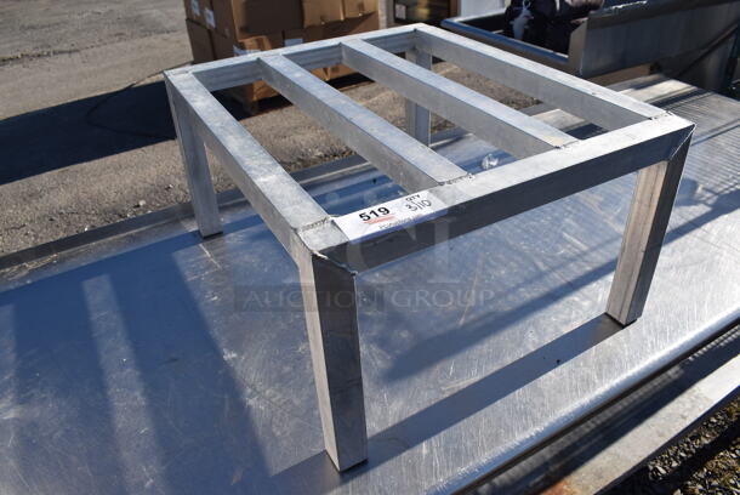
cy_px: 248
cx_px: 370
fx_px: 556
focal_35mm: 27
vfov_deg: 48.0
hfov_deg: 67.3
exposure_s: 1/500
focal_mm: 18
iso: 200
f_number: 8
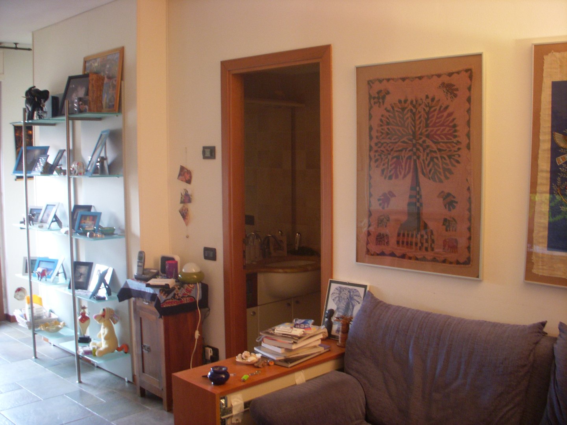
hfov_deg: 49.0
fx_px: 622
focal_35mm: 38
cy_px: 212
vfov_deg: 37.7
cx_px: 284
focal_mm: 6.3
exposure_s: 1/10
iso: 200
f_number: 3.3
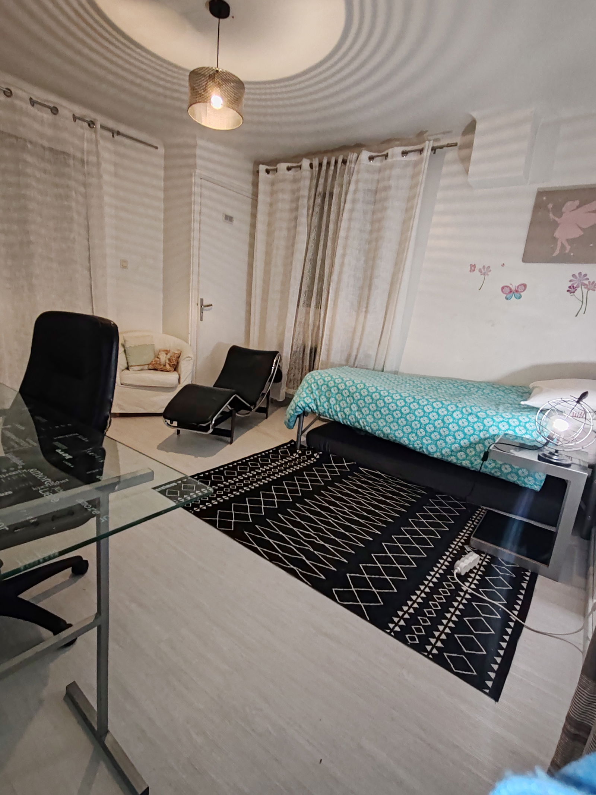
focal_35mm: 18
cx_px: 298
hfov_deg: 71.6
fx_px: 413
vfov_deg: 87.8
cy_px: 398
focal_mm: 1.96
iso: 400
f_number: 2.2
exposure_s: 1/25
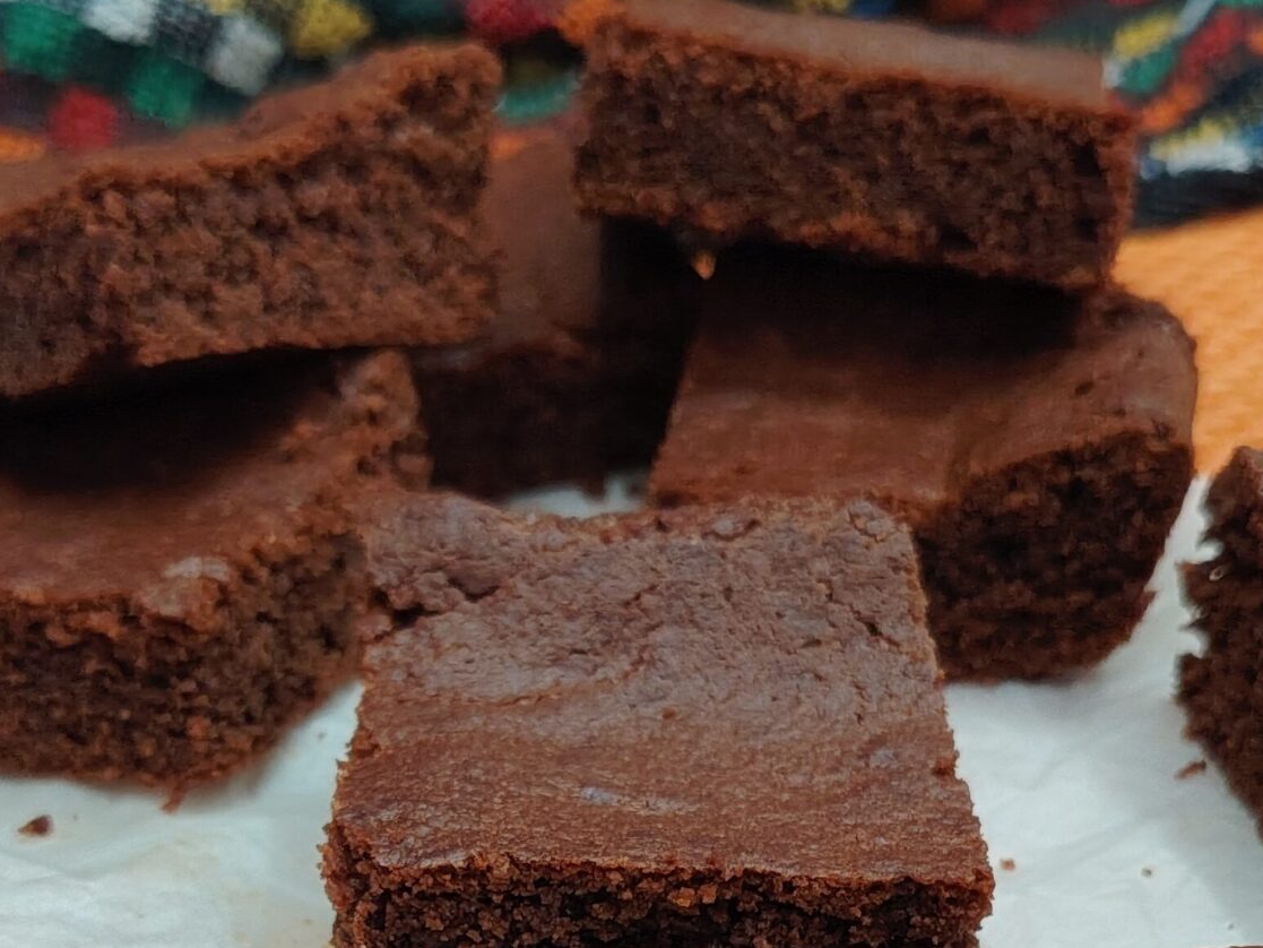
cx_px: 780
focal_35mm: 55
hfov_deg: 34.8
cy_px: 914
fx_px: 2007
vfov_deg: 25.4
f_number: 1.75
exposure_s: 1/33.3
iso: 606
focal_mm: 5.25
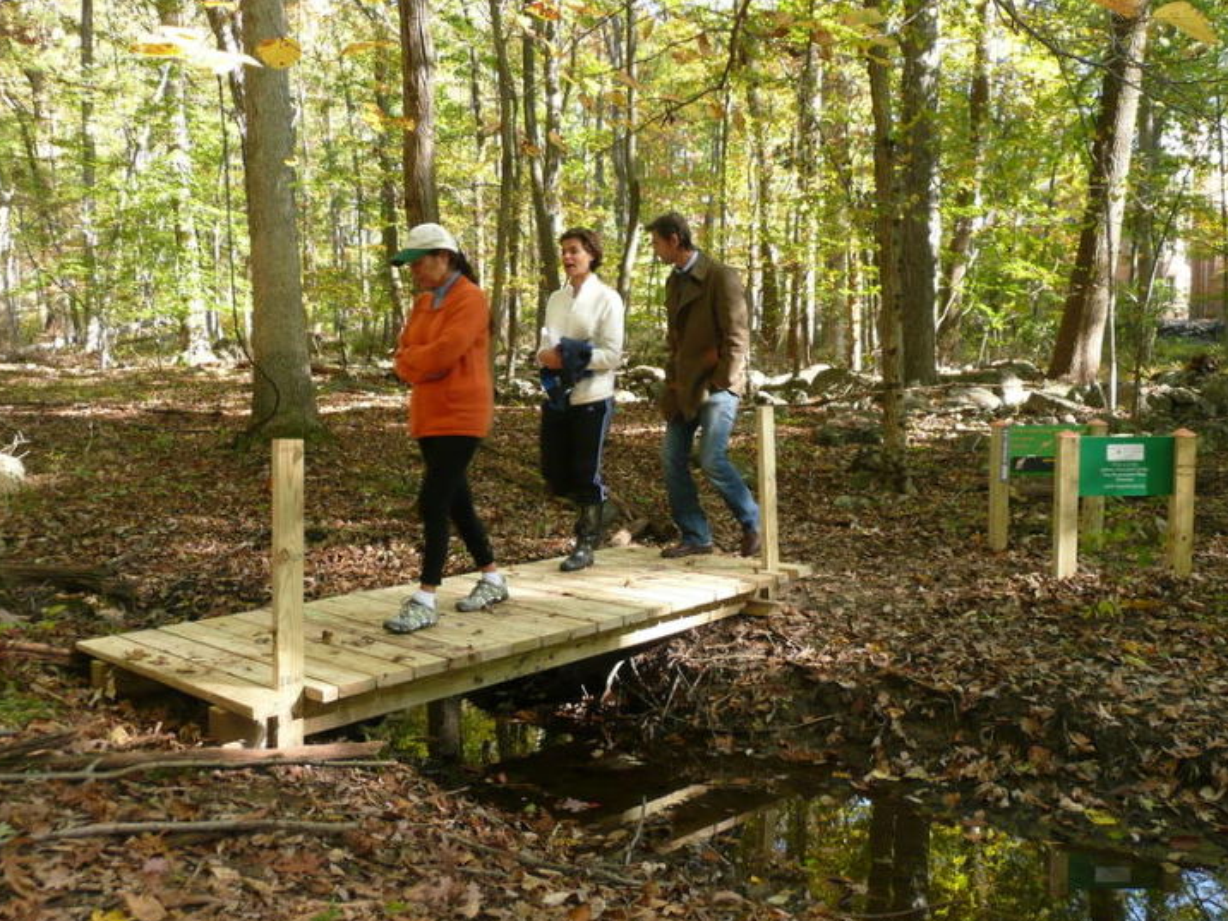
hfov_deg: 55.4
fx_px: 1171
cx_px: 605
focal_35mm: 33
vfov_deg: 42.9
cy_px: 473
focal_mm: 5.2
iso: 100
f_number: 3.5
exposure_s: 1/30
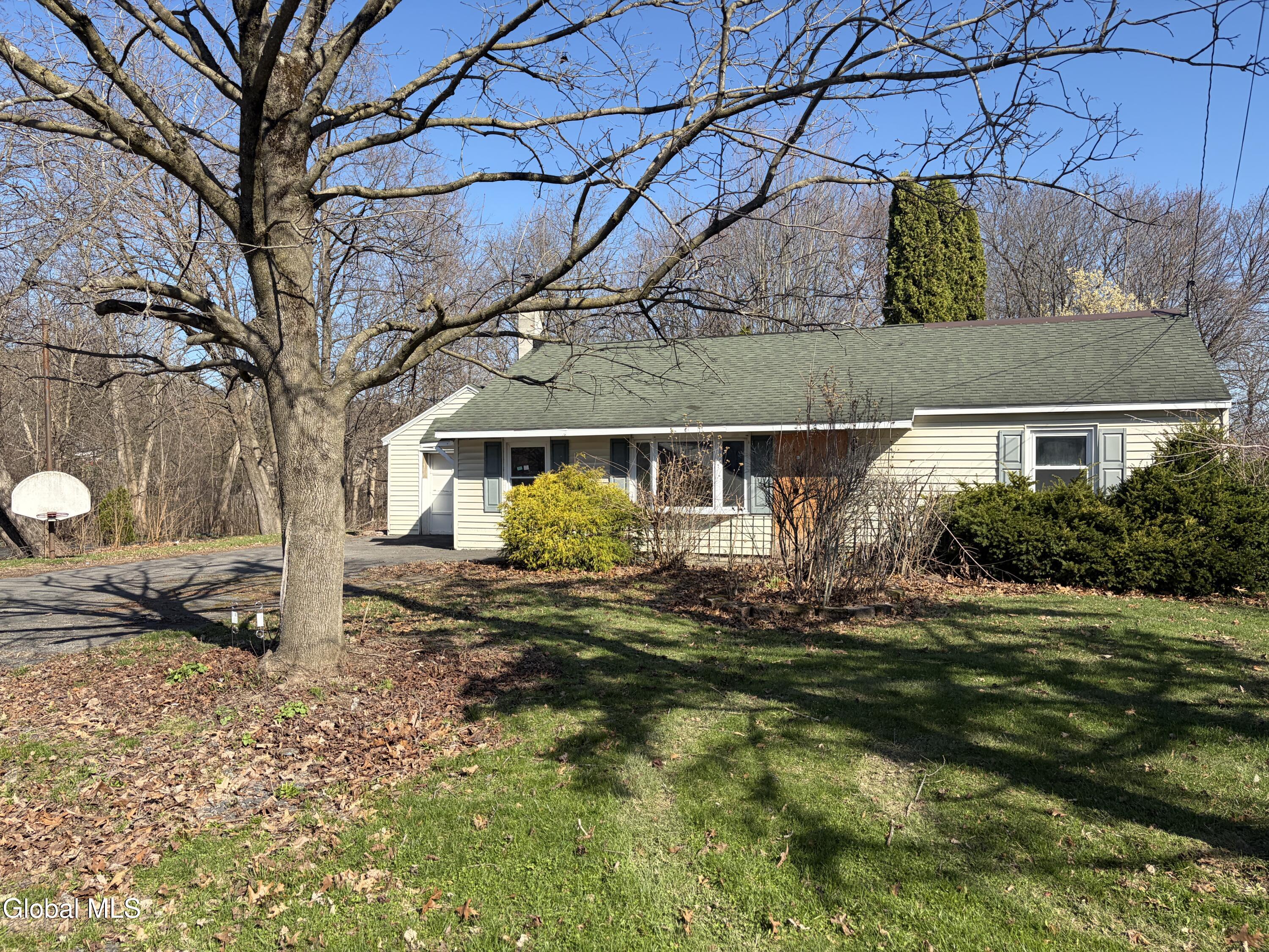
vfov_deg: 53.1
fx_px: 953
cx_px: 634
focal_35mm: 26
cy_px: 476
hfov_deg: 67.3
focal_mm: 5.96
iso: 50
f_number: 1.6
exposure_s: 1/2141
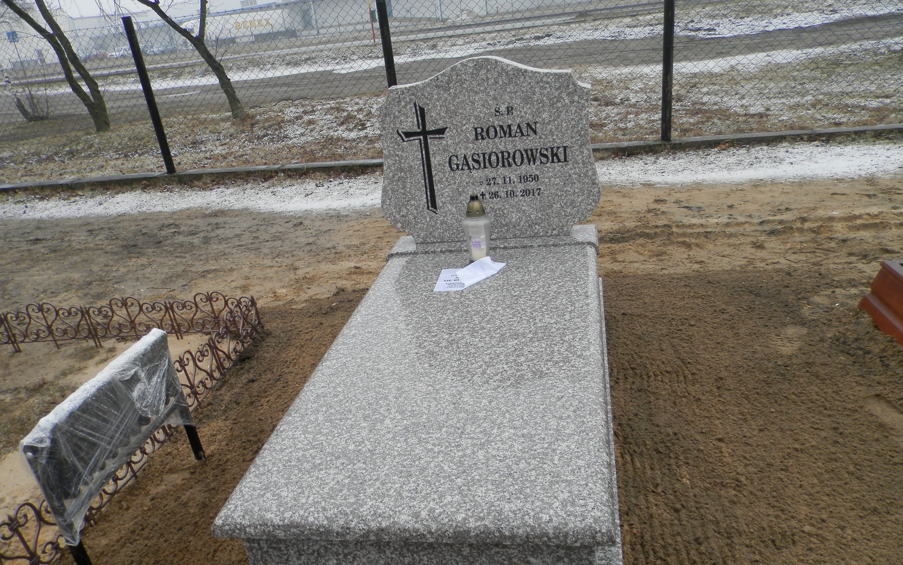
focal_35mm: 27
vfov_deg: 45.7
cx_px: 457
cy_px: 343
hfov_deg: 68.4
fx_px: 664
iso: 80
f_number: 3.1
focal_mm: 4.5
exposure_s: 1/40
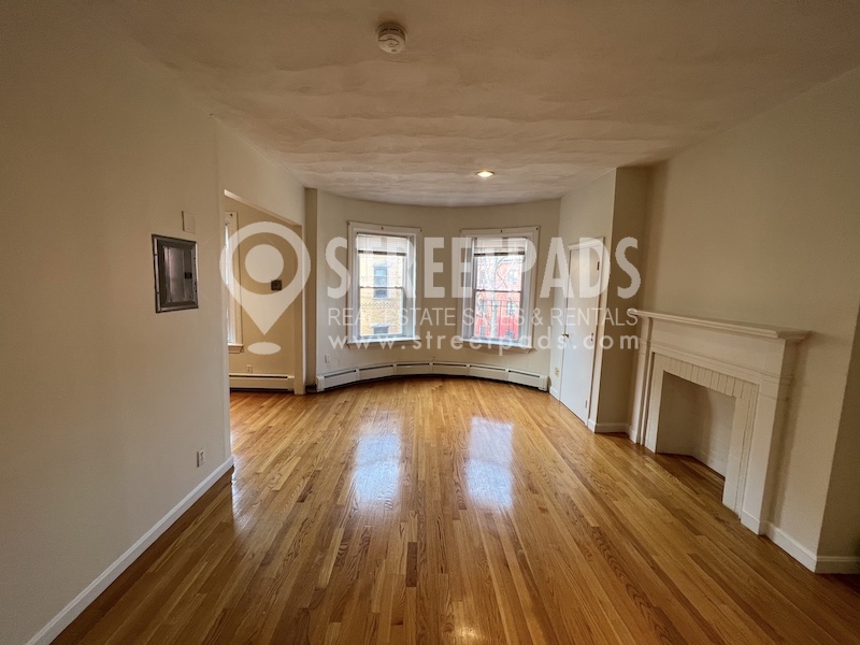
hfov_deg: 106.2
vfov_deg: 89.9
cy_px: 322
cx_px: 430
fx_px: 323
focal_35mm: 13
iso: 100
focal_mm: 1.57
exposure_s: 1/120
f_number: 1.8
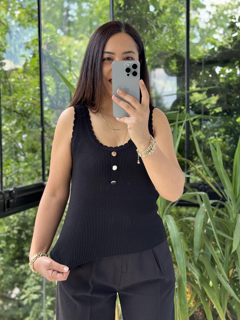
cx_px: 120
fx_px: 444
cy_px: 160
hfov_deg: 30.3
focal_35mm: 48
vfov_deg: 39.7
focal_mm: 6.76
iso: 80
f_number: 1.78
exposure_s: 1/121
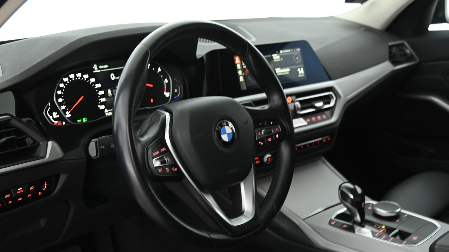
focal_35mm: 47
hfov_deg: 43.7
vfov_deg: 25.4
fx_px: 560
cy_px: 152
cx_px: 229
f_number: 4
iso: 1250
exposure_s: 1/10
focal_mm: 38
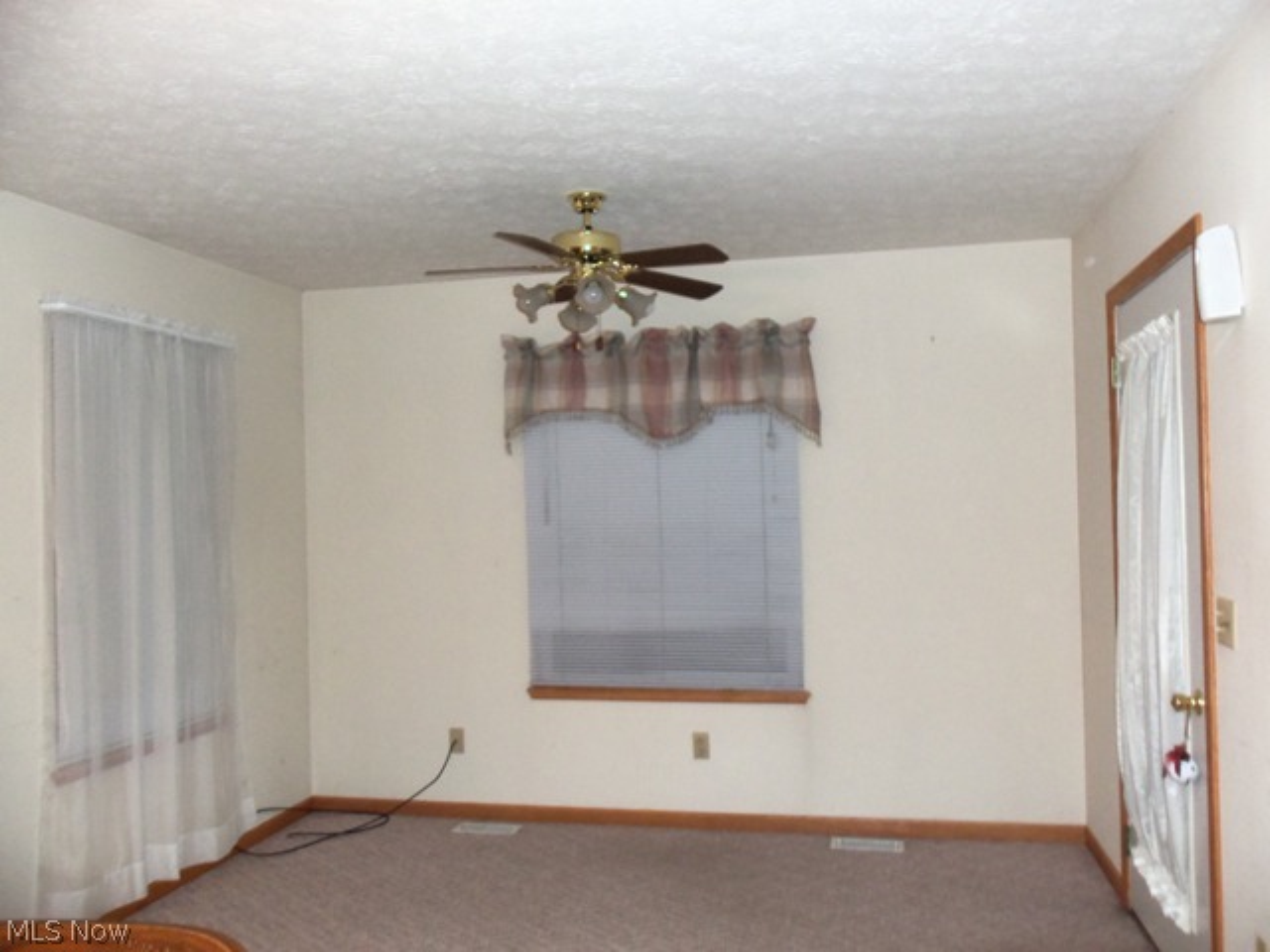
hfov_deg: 61.7
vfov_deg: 48.2
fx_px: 1064
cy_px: 476
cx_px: 635
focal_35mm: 29
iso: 125
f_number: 3.4
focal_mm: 5.2
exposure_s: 1/30
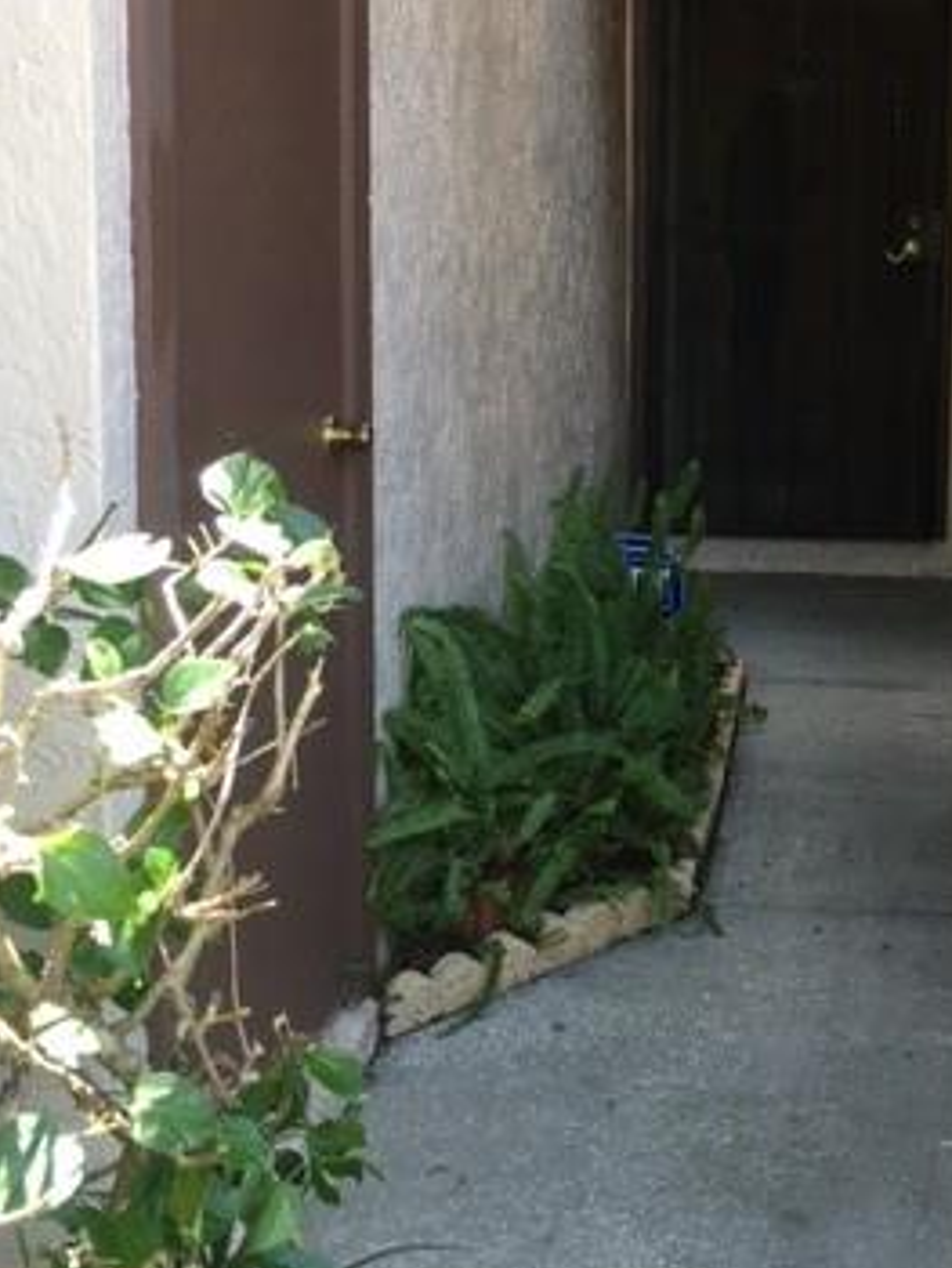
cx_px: 825
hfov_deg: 26.8
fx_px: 1941
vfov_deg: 35.7
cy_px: 399
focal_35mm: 53
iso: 25
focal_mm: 4.15
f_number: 2.2
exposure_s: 1/60
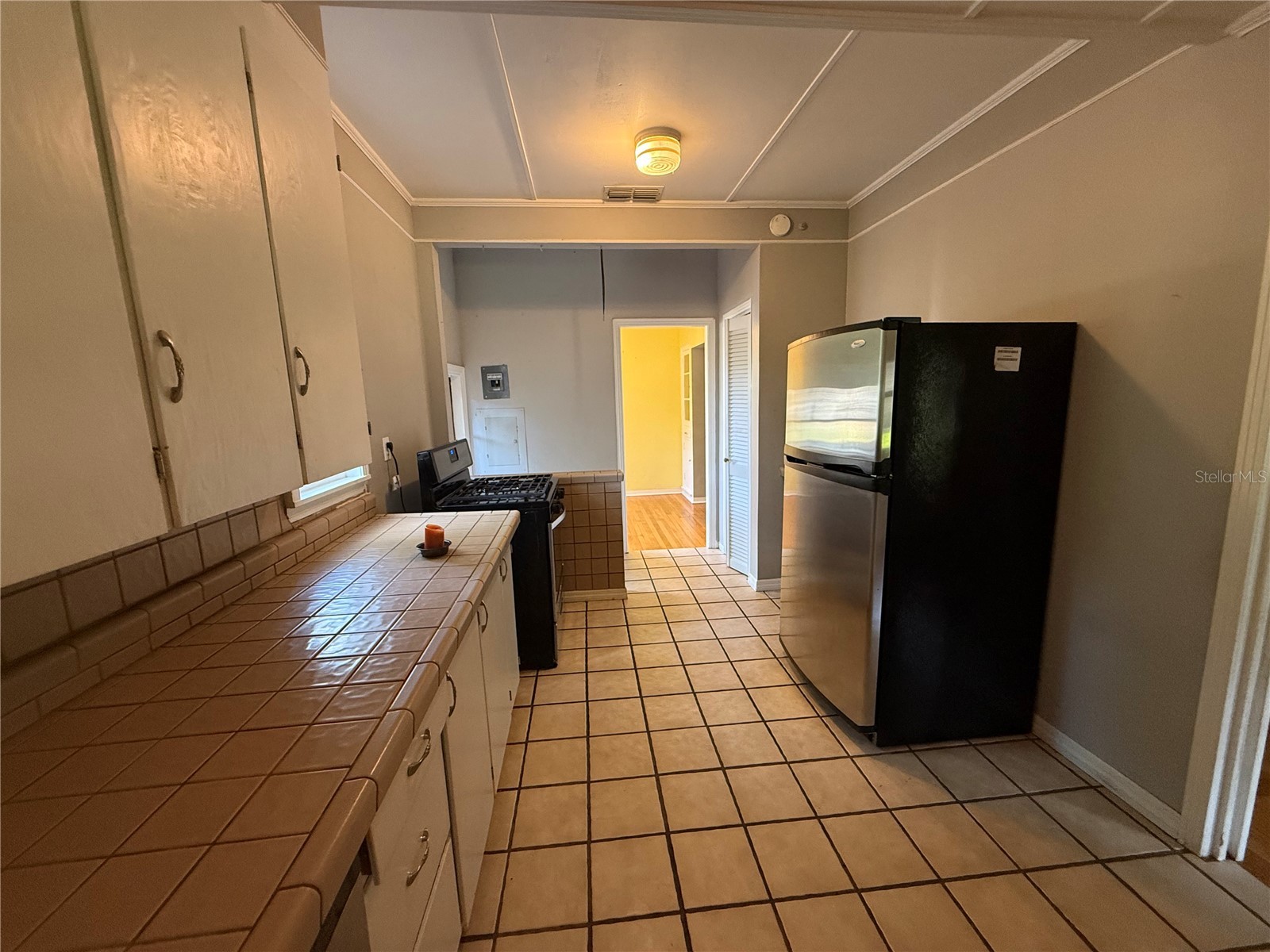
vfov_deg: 85.7
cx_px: 635
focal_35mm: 14
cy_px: 476
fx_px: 514
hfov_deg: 102.1
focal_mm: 2.22
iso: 320
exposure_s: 1/60
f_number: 2.2
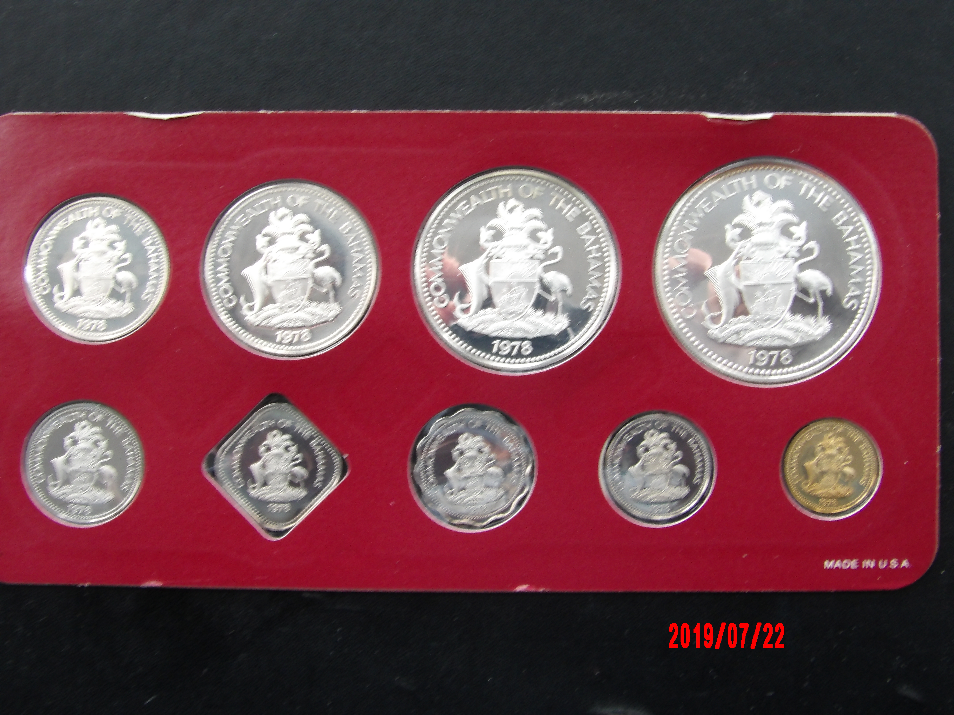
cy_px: 358
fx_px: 1406
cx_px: 477
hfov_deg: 37.5
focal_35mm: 51
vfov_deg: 28.6
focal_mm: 9.2
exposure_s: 1/15
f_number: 5.3
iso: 238
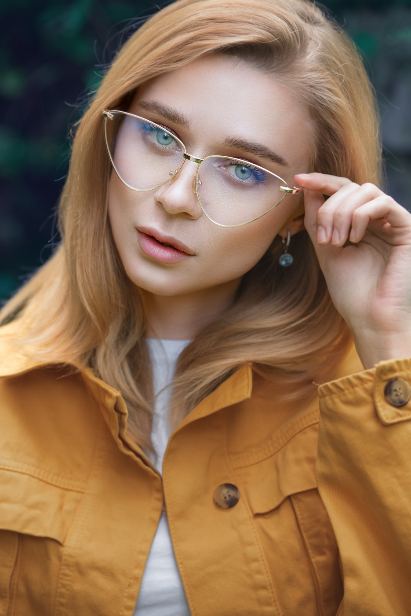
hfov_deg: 11.4
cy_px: 308
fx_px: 2052
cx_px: 206
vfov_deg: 17.1
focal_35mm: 120
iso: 160
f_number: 4
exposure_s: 1/250
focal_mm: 120
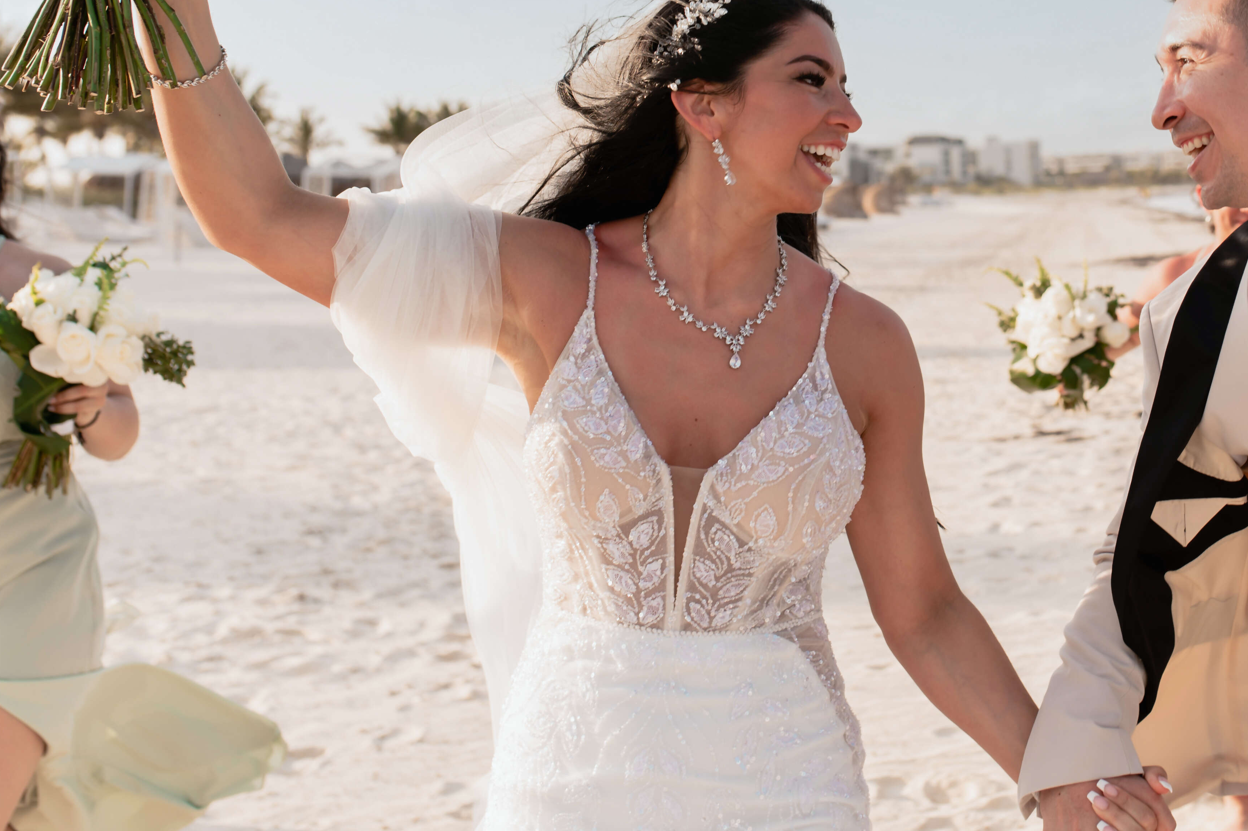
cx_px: 939
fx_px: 2113
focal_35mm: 61
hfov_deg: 32.3
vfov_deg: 21.9
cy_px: 135
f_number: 4
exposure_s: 1/640
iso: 100
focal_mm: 35
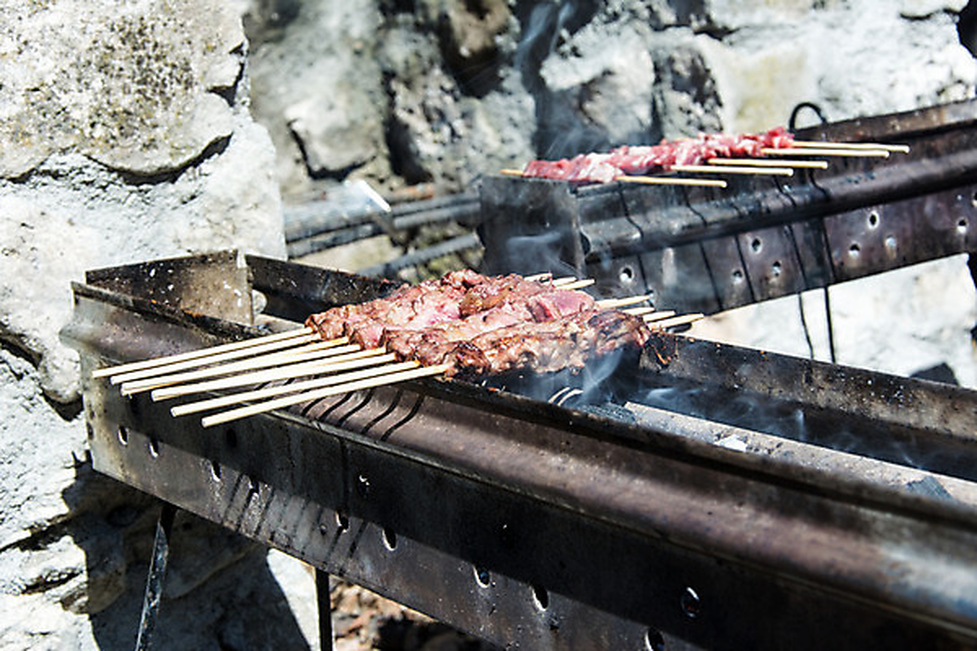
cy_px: 326
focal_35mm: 72
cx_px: 488
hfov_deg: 28.1
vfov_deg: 18.9
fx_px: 1954
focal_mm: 48
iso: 100
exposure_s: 1/125
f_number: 9
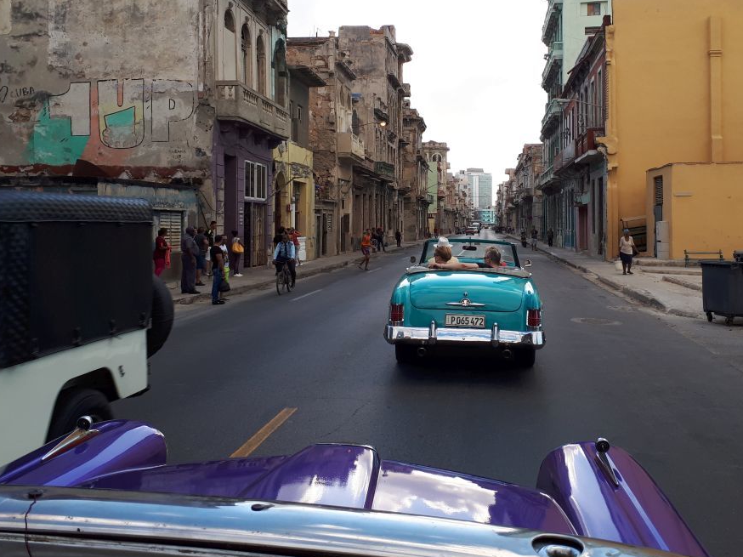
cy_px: 212
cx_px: 443
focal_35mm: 34
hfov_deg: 53.6
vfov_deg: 41.5
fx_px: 730
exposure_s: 1/353
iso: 40
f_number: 1.9
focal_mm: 3.6
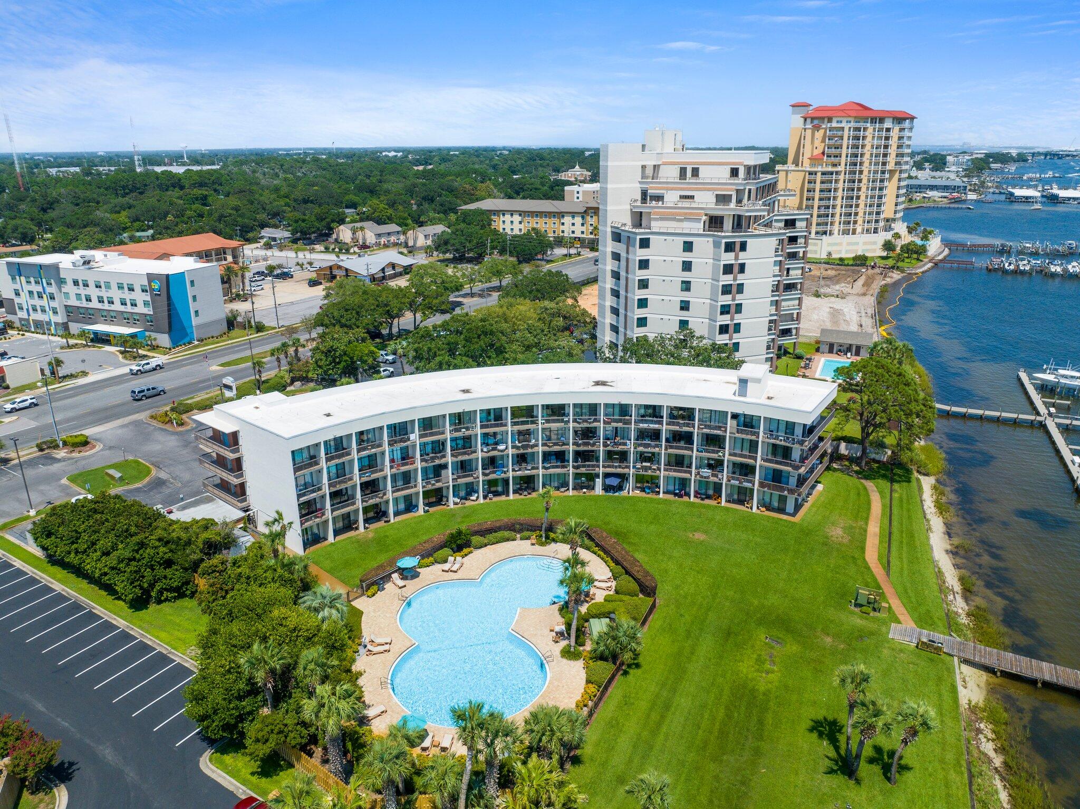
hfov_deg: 71.6
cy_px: 404
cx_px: 540
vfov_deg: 56.8
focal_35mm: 24
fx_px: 748
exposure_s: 1/2500
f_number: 2.8
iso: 160
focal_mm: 12.29
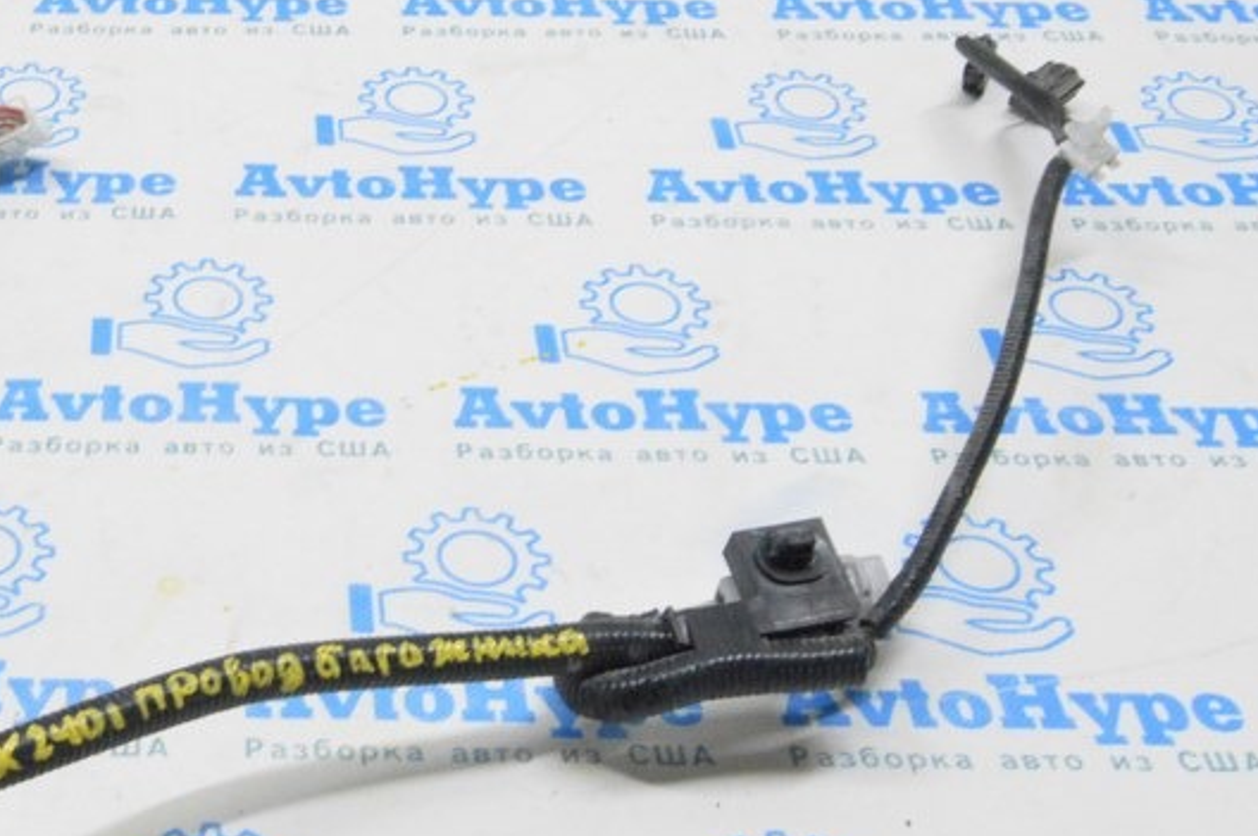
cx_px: 91
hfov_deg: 29.9
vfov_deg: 21.1
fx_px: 2234
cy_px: 306
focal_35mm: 64
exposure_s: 1/20
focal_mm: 22
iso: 6400
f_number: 20
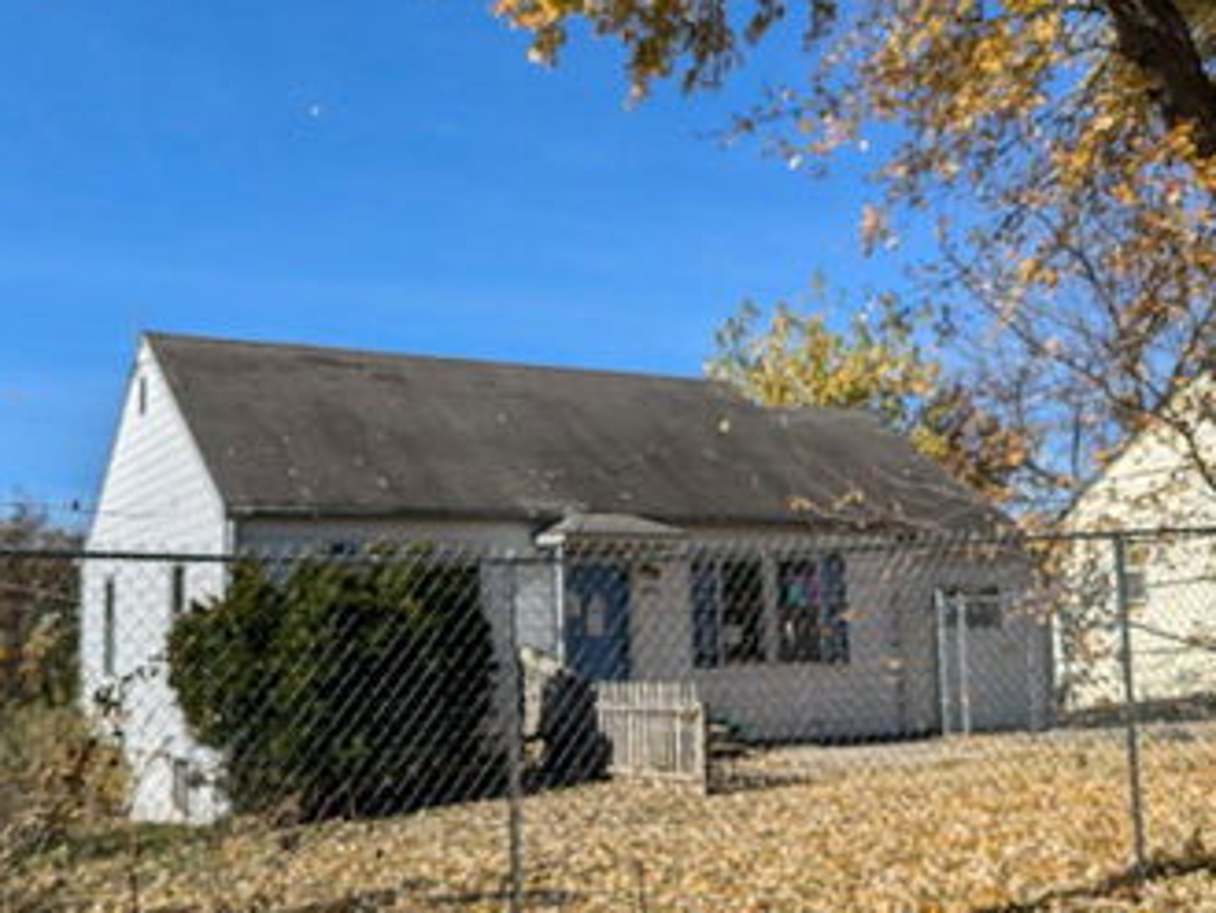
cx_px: 525
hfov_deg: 44.7
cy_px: 525
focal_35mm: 42
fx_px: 1476
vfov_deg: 34.3
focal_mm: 4.38
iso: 68
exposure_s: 1/7812
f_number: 1.73
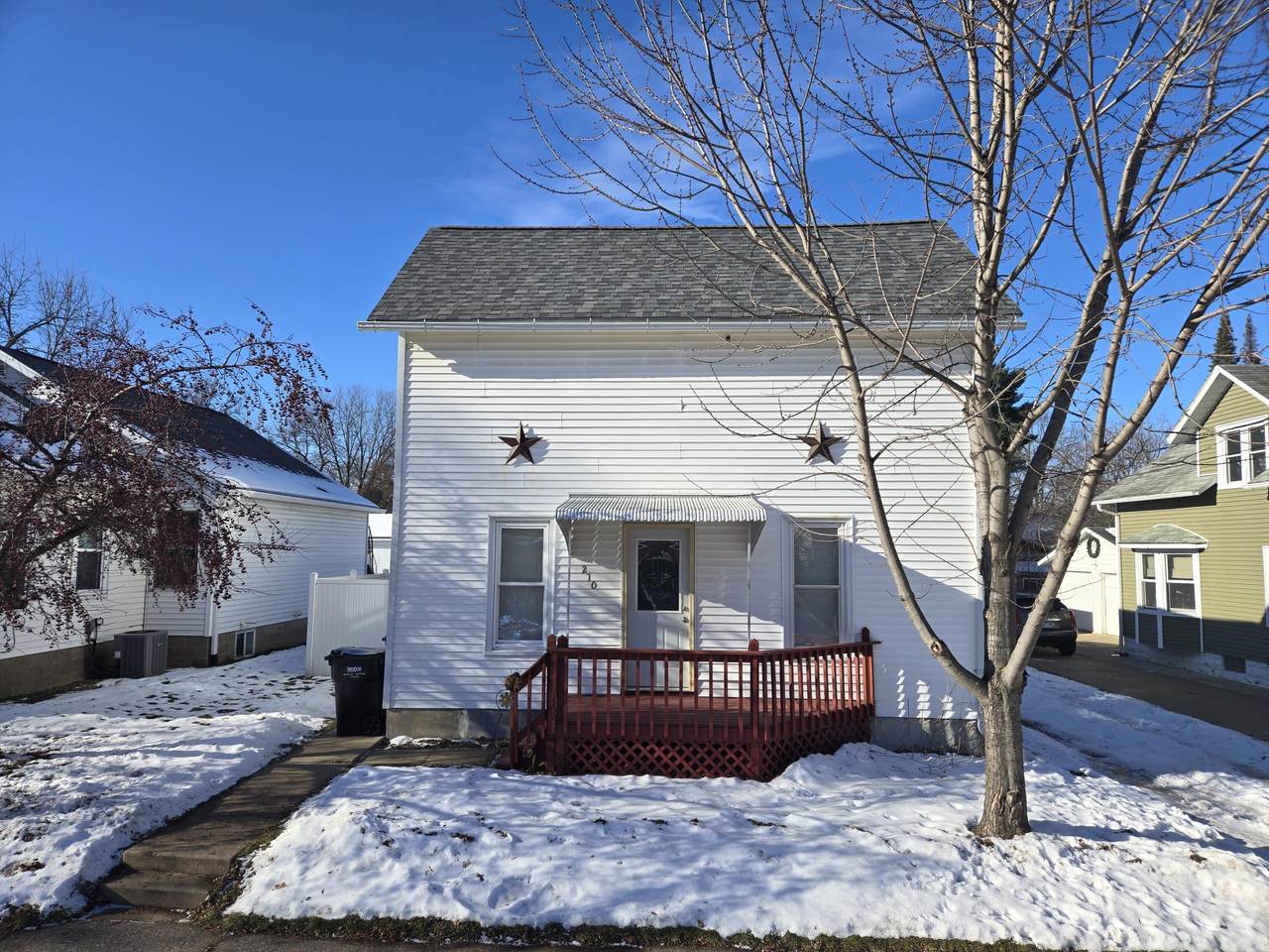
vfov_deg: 58.9
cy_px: 476
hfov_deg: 73.9
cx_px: 634
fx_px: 843
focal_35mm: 23
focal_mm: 5.4
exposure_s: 1/1700
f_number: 1.8
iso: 25
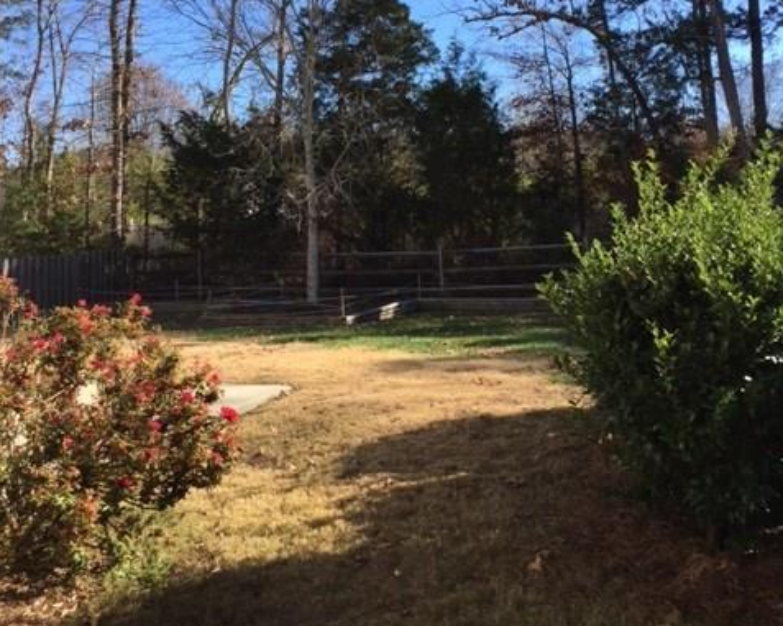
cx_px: 391
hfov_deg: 48.0
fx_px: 880
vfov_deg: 37.8
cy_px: 131
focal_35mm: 38
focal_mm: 4.15
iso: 32
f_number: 2.2
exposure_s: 1/860
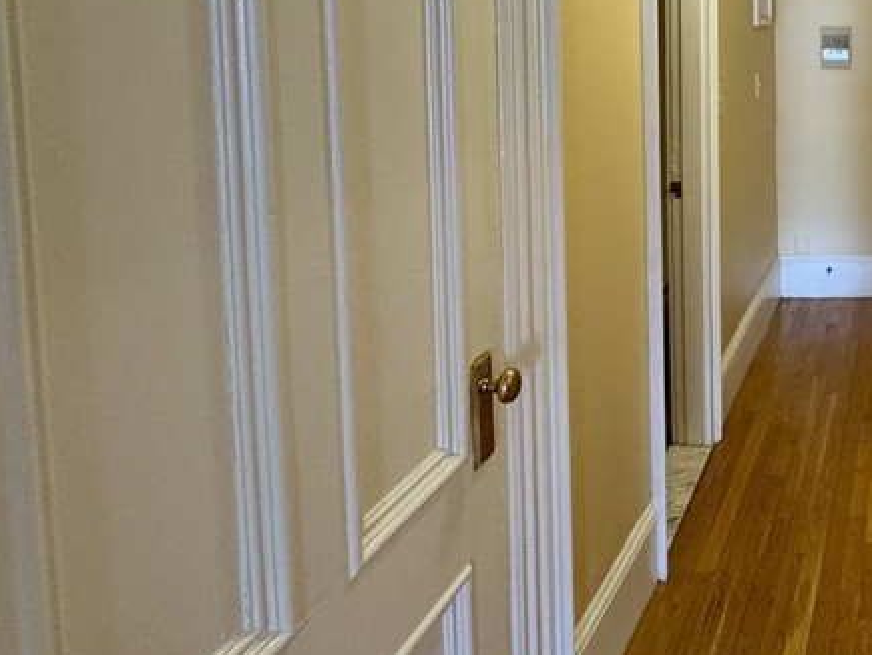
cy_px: 70
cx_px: 954
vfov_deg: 39.9
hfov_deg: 43.3
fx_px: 832
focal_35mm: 33
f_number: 2.2
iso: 200
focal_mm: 2.22
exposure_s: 1/60
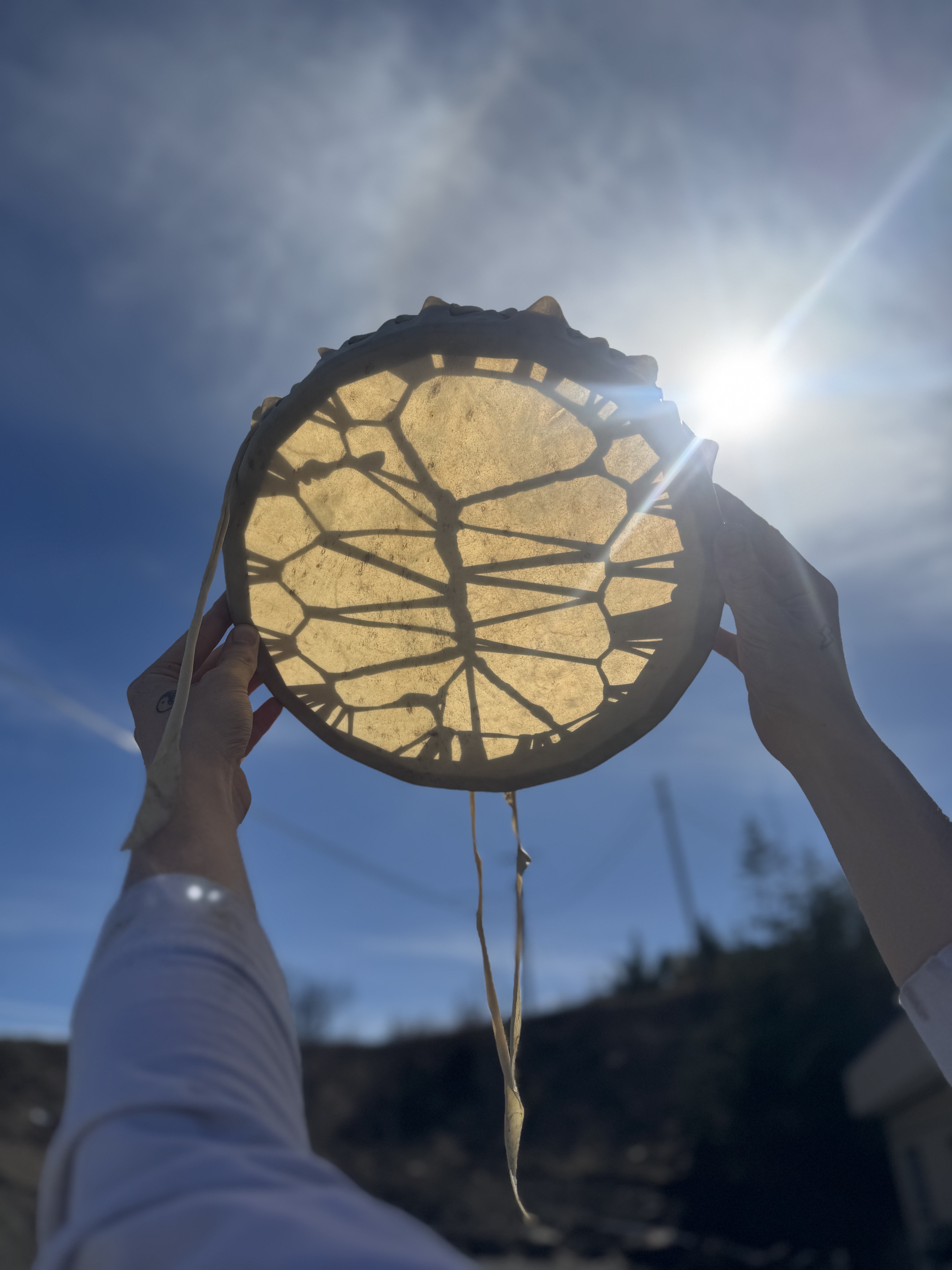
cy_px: 635
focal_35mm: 24
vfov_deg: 71.6
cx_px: 476
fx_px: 880
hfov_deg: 56.8
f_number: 1.78
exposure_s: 1/15152
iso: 64
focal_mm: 6.76
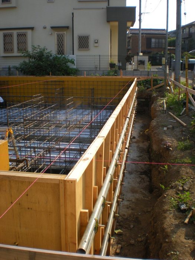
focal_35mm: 38
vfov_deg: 49.0
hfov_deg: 37.7
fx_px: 285
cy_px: 130
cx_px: 98
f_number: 4.6
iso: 64
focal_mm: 6.3
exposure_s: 1/310
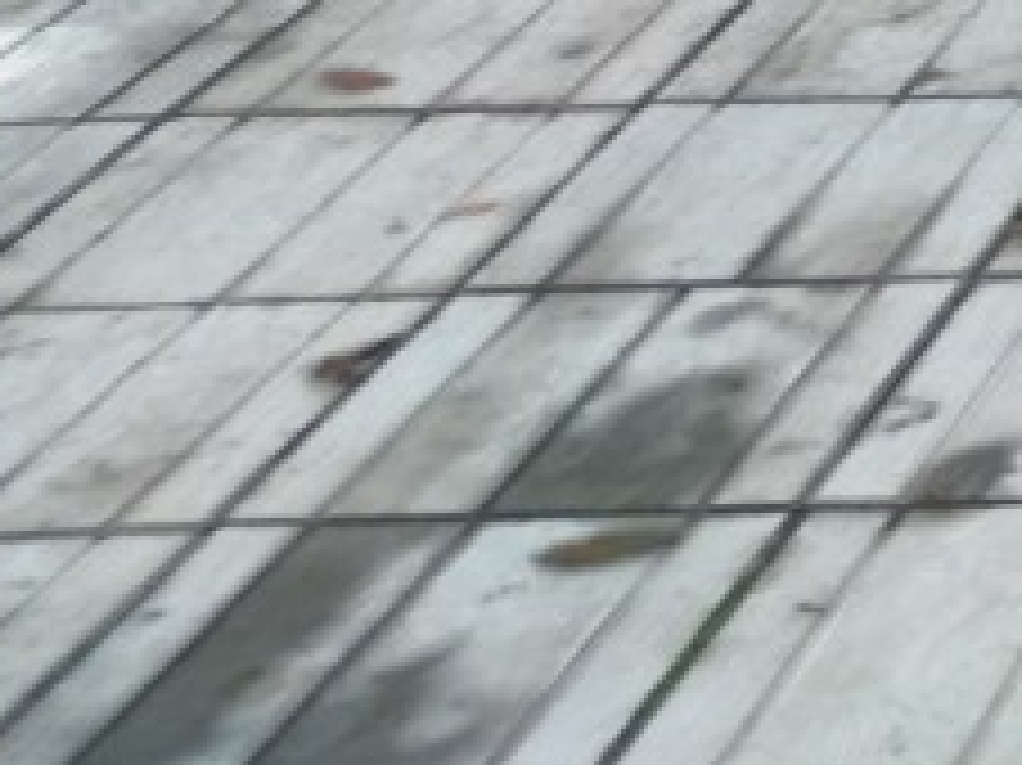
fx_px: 4161
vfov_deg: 8.9
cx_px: 2870
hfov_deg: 10.6
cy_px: -1422
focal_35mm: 141
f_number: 1.69
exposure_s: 1/200
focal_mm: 6.72
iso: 136
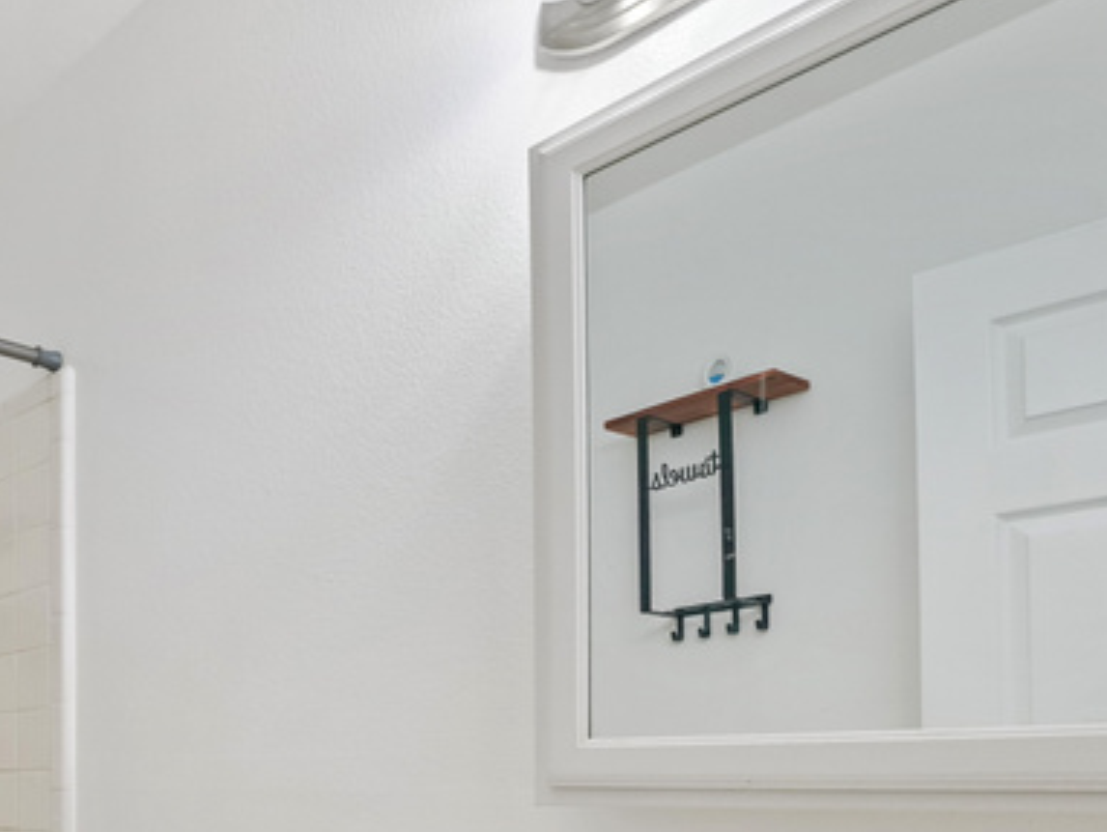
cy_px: 797
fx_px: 992
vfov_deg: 40.8
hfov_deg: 50.6
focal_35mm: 31
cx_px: 78
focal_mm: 12
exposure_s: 1/20
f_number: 8
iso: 250
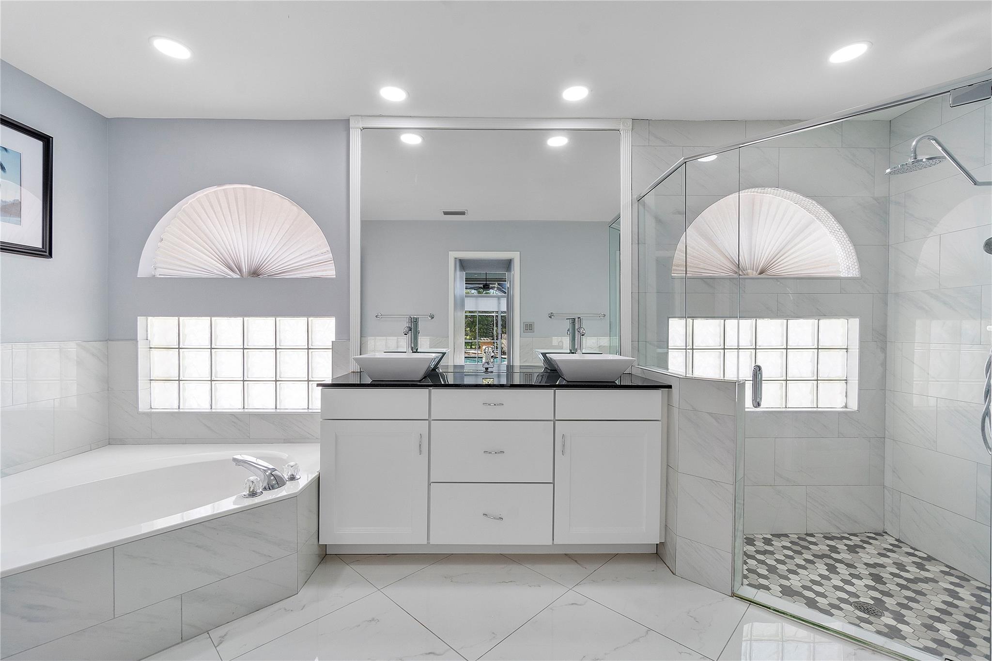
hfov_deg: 100.4
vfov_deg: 77.3
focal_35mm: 15
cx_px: 496
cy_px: 330
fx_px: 413
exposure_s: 1/20
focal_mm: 10
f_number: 11
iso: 160
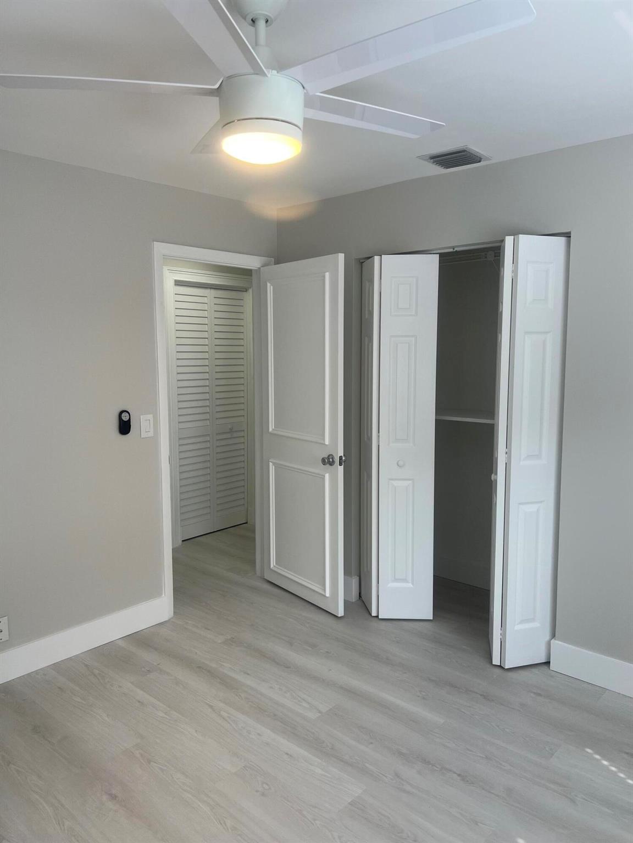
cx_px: 316
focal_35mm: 26
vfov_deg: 67.3
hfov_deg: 53.1
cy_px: 422
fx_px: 634
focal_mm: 5.7
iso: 50
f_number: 1.5
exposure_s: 1/342
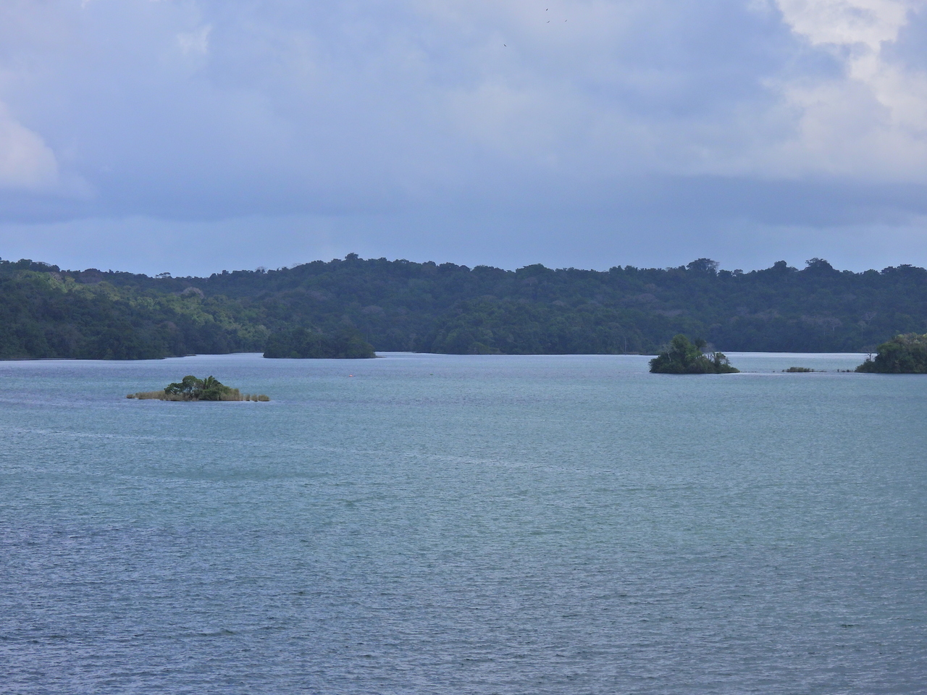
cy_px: 348
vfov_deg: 11.9
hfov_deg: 15.8
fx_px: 3347
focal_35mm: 125
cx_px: 464
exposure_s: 1/1600
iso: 100
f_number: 4
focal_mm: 22.3
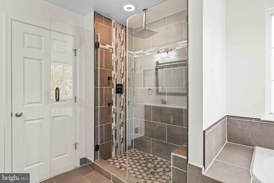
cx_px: 137
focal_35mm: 19
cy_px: 92
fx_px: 145
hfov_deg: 86.9
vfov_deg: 64.6
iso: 800
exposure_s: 1/30
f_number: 4
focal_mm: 19
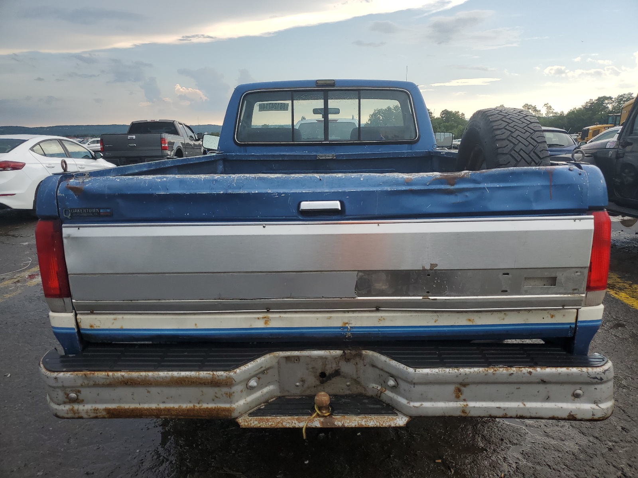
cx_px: 319
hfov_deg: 67.3
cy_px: 239
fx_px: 479
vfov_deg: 53.1
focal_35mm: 26
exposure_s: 1/1667
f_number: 1.5
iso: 50
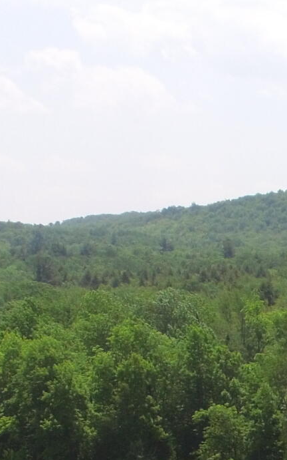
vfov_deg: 21.3
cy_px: 519
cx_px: 359
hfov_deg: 13.7
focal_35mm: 92
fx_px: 1151
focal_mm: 3.61
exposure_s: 1/1188
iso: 100
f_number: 2.8
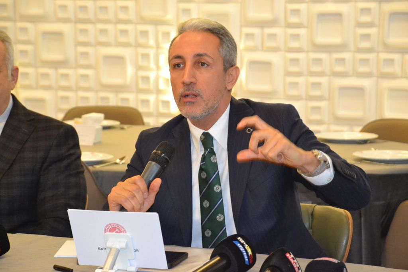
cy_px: 136
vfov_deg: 10.8
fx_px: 1445
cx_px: 204
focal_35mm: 128
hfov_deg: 16.1
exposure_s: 1/60
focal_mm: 85
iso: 3200
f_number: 5.6
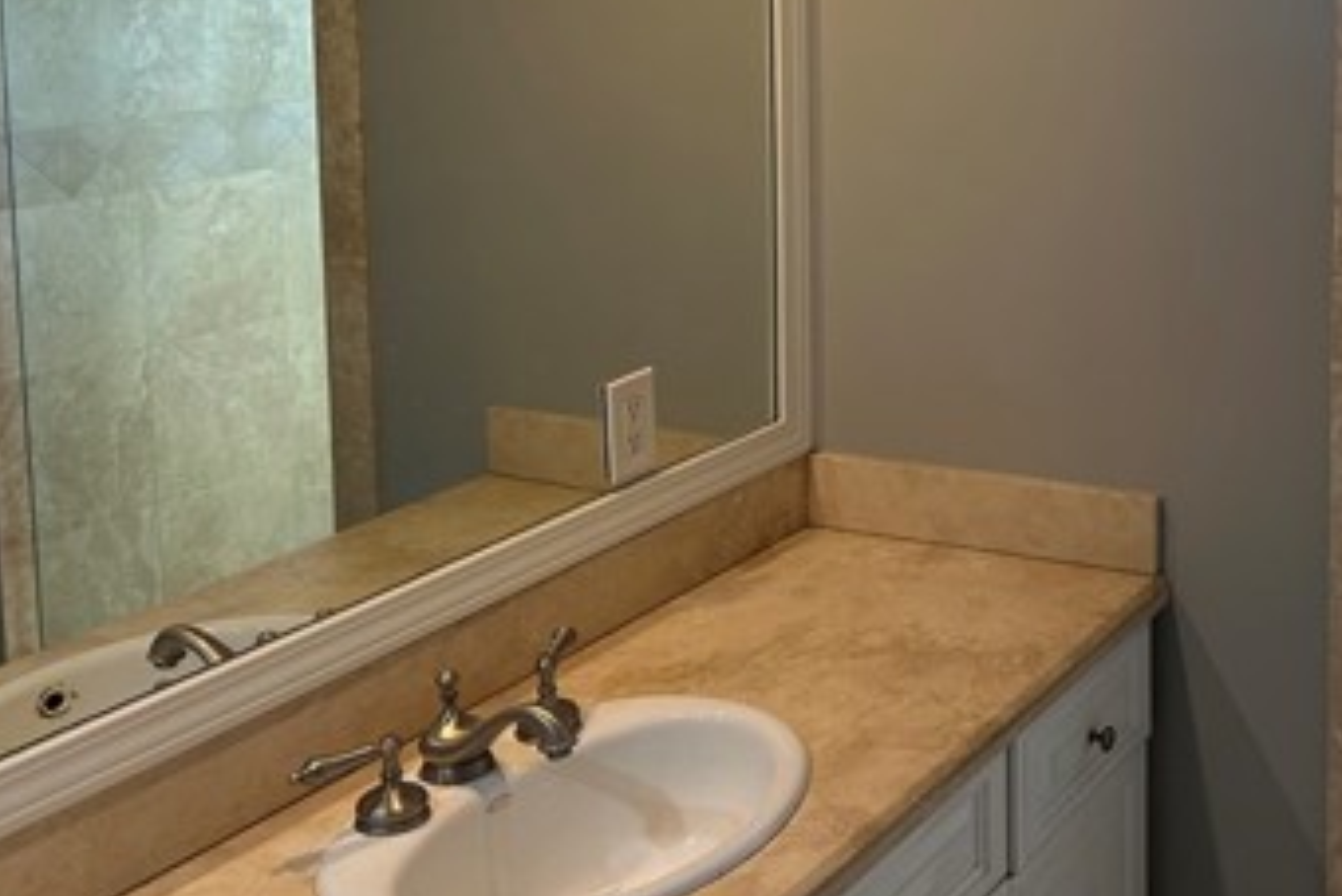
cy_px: 91
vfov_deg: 27.6
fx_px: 1753
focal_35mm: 47
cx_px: 1220
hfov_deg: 38.8
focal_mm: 6.86
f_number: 1.78
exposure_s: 1/189
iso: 80
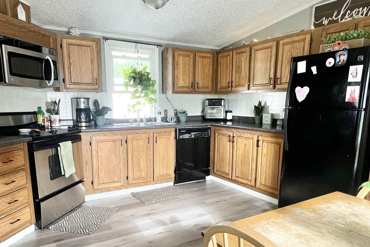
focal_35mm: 25
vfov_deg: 50.6
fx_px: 257
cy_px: 159
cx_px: 178
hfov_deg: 71.5
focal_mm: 1.57
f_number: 1.8
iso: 200
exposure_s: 1/120
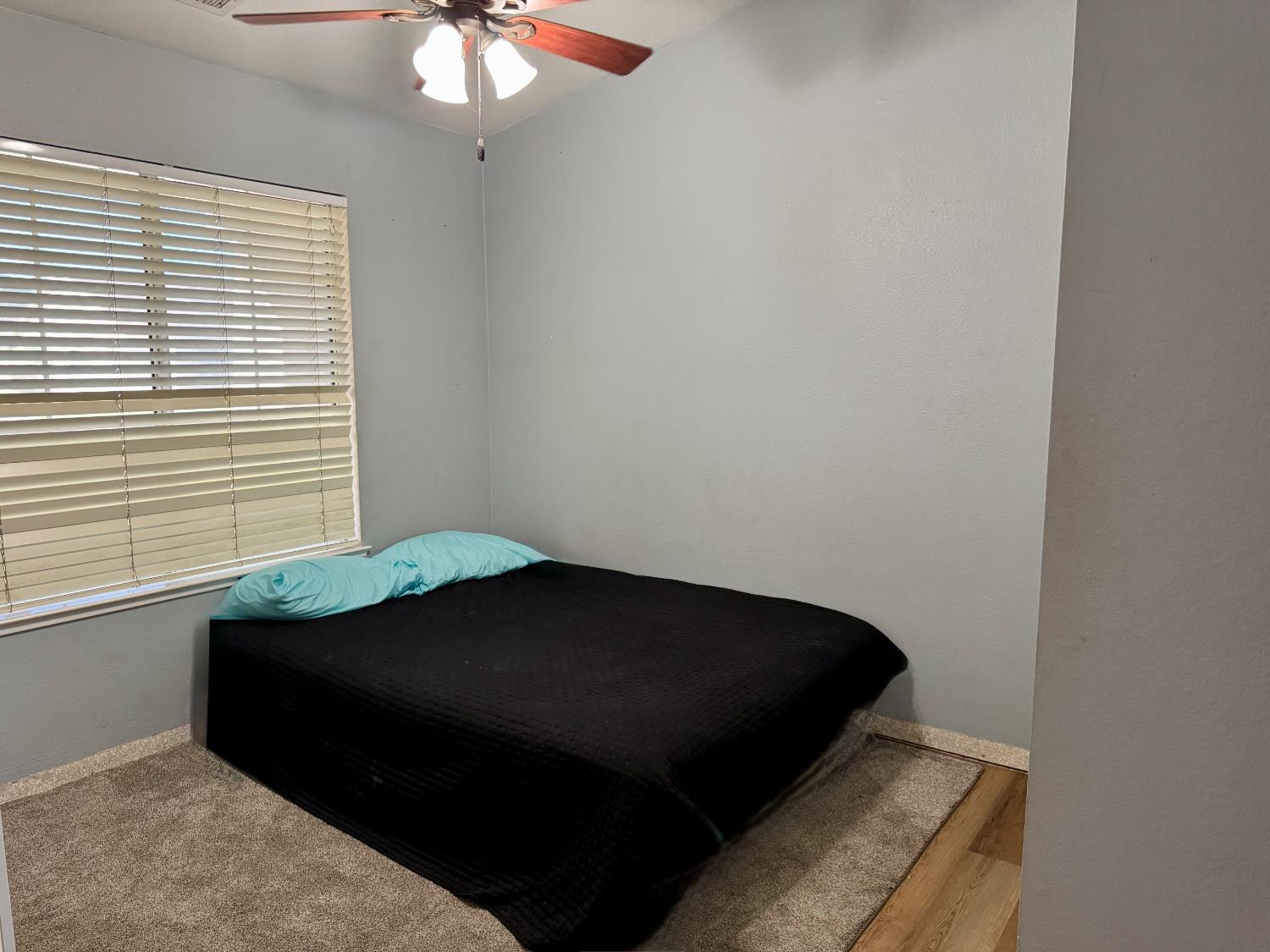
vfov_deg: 56.8
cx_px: 635
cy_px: 476
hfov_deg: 71.6
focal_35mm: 24
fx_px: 881
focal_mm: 6.76
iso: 400
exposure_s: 1/60
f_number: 1.78
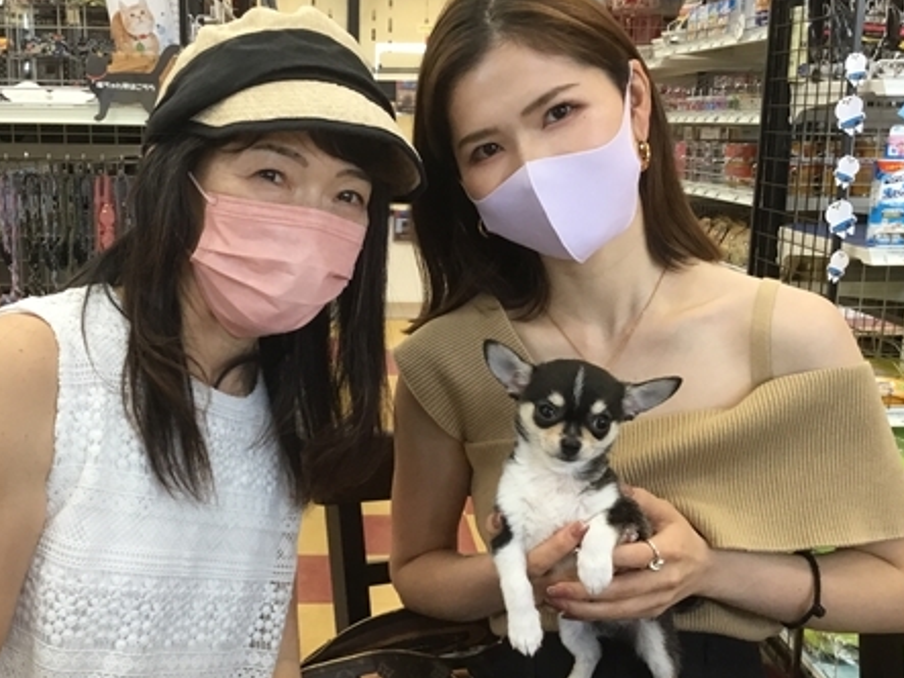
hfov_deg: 44.6
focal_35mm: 42
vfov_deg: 34.3
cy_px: 372
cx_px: 367
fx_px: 1097
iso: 40
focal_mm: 3.3
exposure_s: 1/30
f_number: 2.4
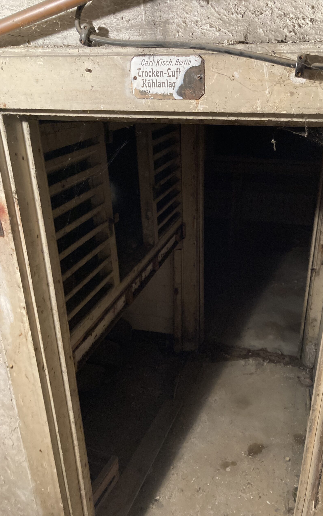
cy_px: 261
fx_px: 423
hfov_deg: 41.8
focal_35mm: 30
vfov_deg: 62.9
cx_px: 182
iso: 500
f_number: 1.8
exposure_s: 1/25
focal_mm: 3.99
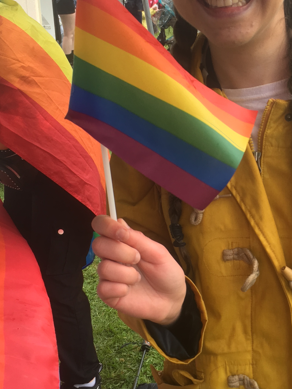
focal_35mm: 57
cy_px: 169
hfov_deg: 25.2
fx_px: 641
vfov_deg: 33.7
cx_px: 240
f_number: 2.2
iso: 25
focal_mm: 4.15
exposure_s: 1/100
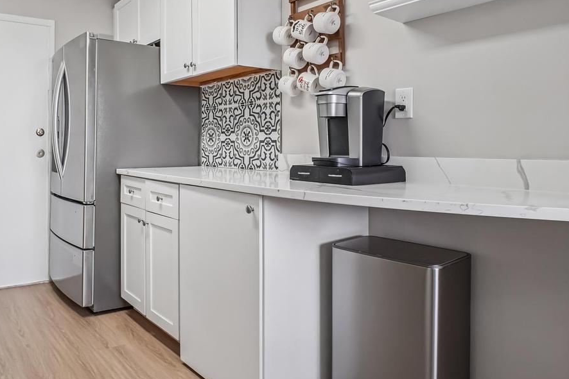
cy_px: 156
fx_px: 424
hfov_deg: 66.6
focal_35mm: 27
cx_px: 208
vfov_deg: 48.0
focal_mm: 11
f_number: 8
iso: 500
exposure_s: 1/25
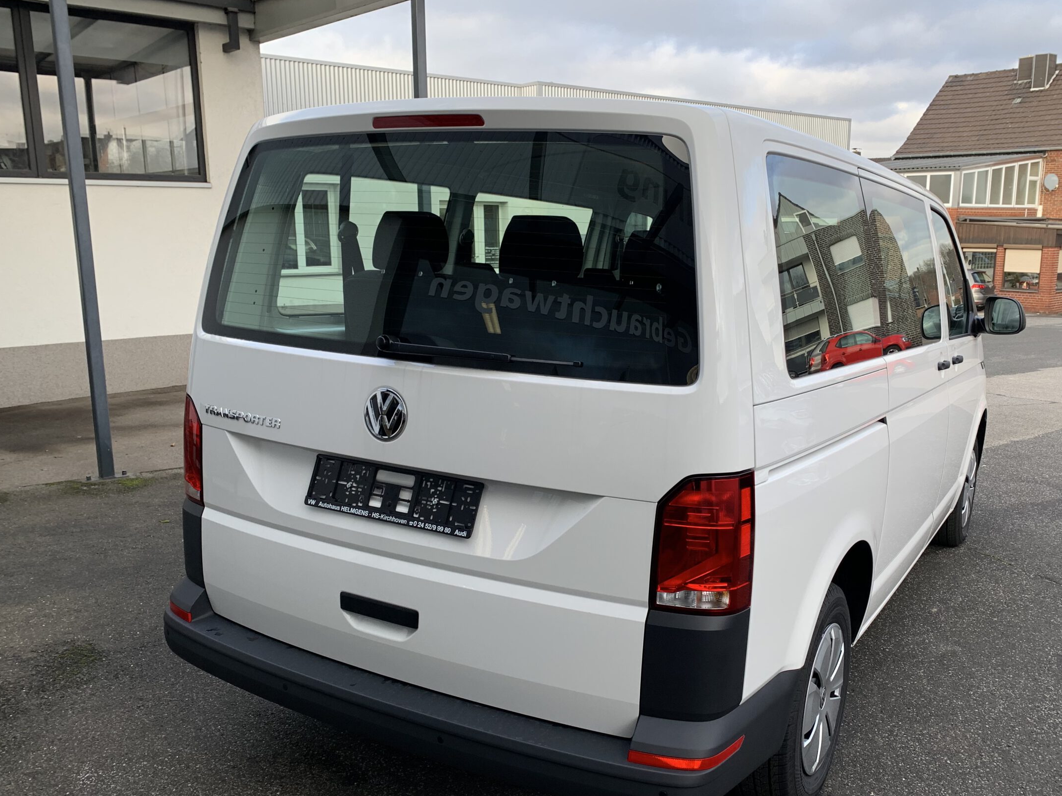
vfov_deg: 45.4
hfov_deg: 58.2
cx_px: 599
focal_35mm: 31
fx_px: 951
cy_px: 425
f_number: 1.8
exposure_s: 1/299
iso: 25
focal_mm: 4.25
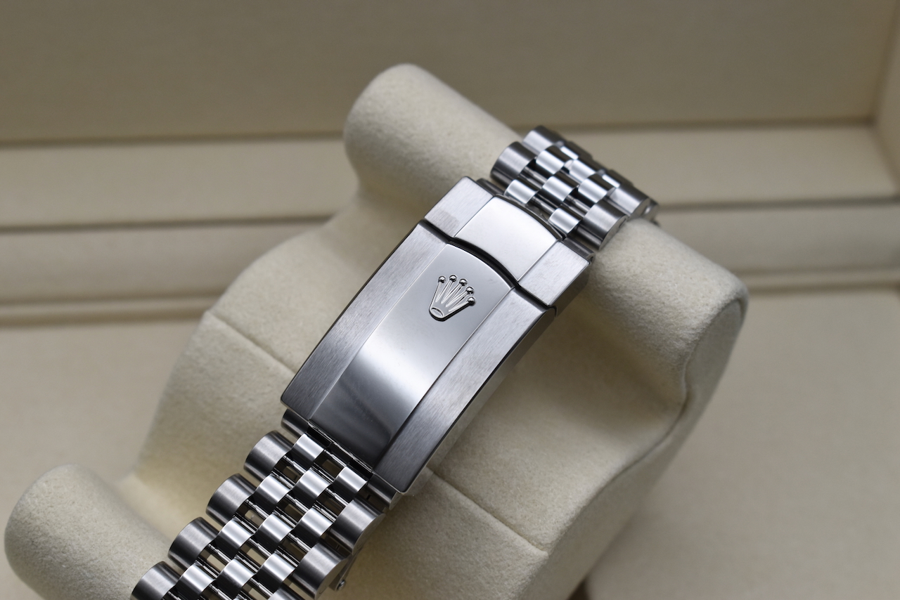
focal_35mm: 78
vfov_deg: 17.5
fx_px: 1950
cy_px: 300
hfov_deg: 26.0
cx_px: 450
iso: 400
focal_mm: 52
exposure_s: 1/160
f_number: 8
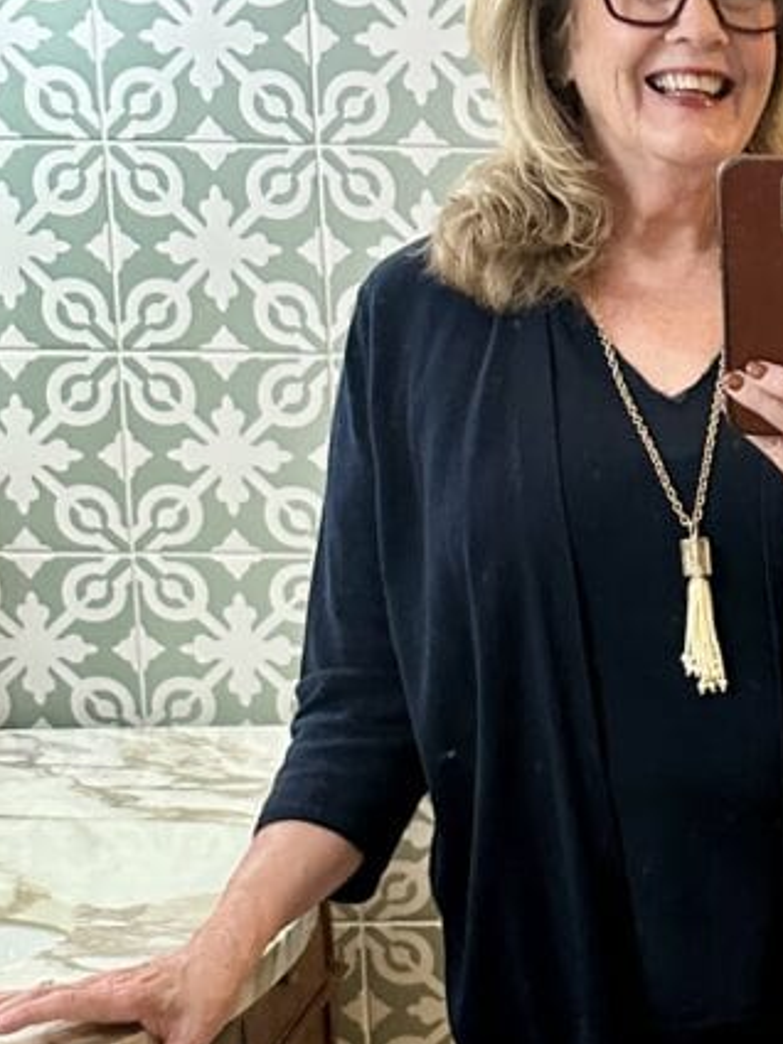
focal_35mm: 58
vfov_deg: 32.1
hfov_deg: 24.8
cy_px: 877
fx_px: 1749
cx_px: 623
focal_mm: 6.86
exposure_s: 1/60
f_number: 1.78
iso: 500
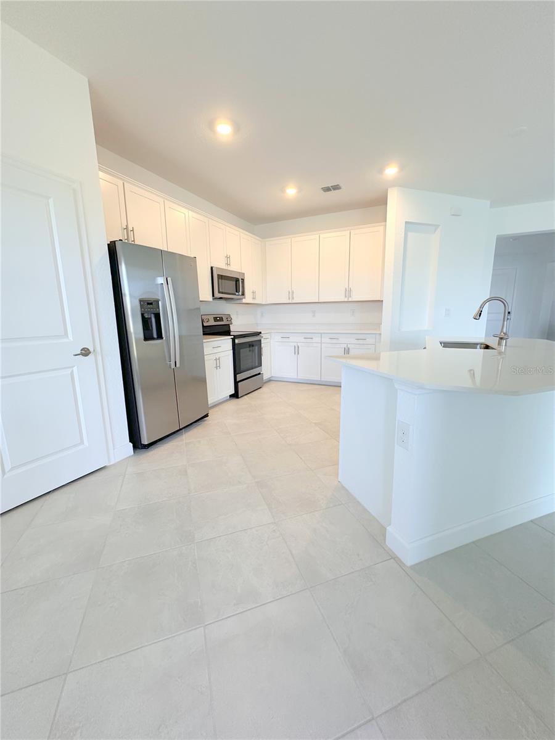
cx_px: 278
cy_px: 370
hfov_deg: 85.7
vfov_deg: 102.1
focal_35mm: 14
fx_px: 299
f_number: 2.2
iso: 200
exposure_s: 1/120
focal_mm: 2.22
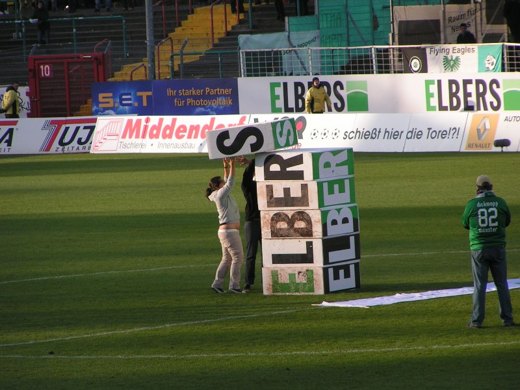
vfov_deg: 4.4
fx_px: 5107
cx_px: 260
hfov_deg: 5.8
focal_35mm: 340
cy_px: 195
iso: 50
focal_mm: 52
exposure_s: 1/400
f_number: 4.5
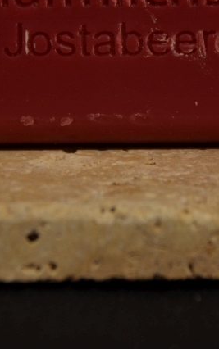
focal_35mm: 395
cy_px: 26
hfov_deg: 3.3
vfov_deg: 5.3
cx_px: 148
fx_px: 3764
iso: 400
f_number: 5.6
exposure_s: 1/400
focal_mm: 92
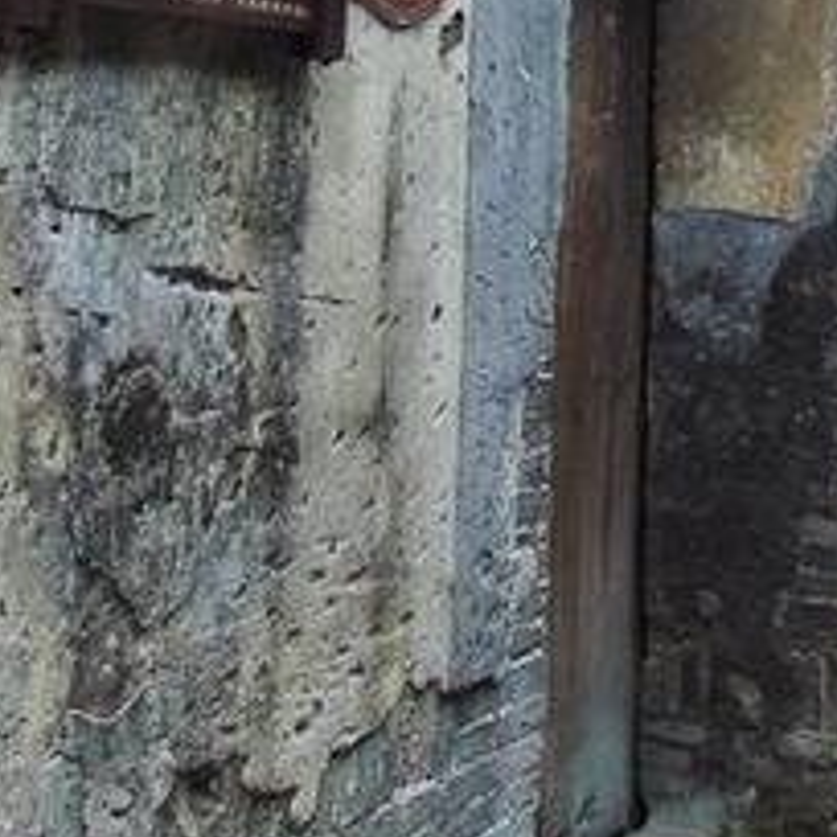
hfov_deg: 21.9
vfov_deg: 21.0
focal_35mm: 78
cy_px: -103
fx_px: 2134
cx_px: 654
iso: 80
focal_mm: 4.5
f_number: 3
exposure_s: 1/50
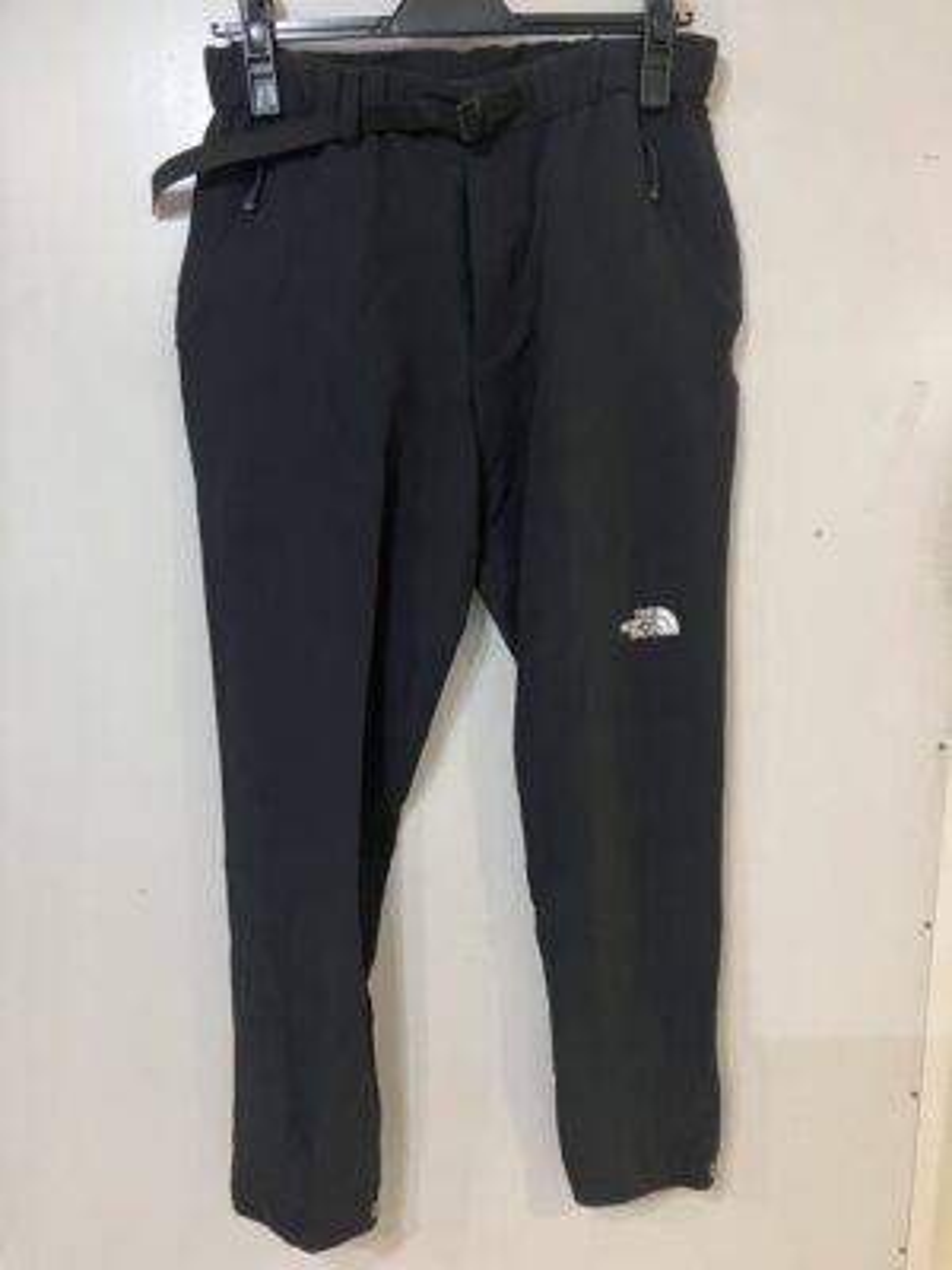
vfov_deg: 63.4
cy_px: 635
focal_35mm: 28
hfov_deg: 49.7
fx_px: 1027
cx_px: 476
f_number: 1.8
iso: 160
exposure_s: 1/50
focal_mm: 3.99
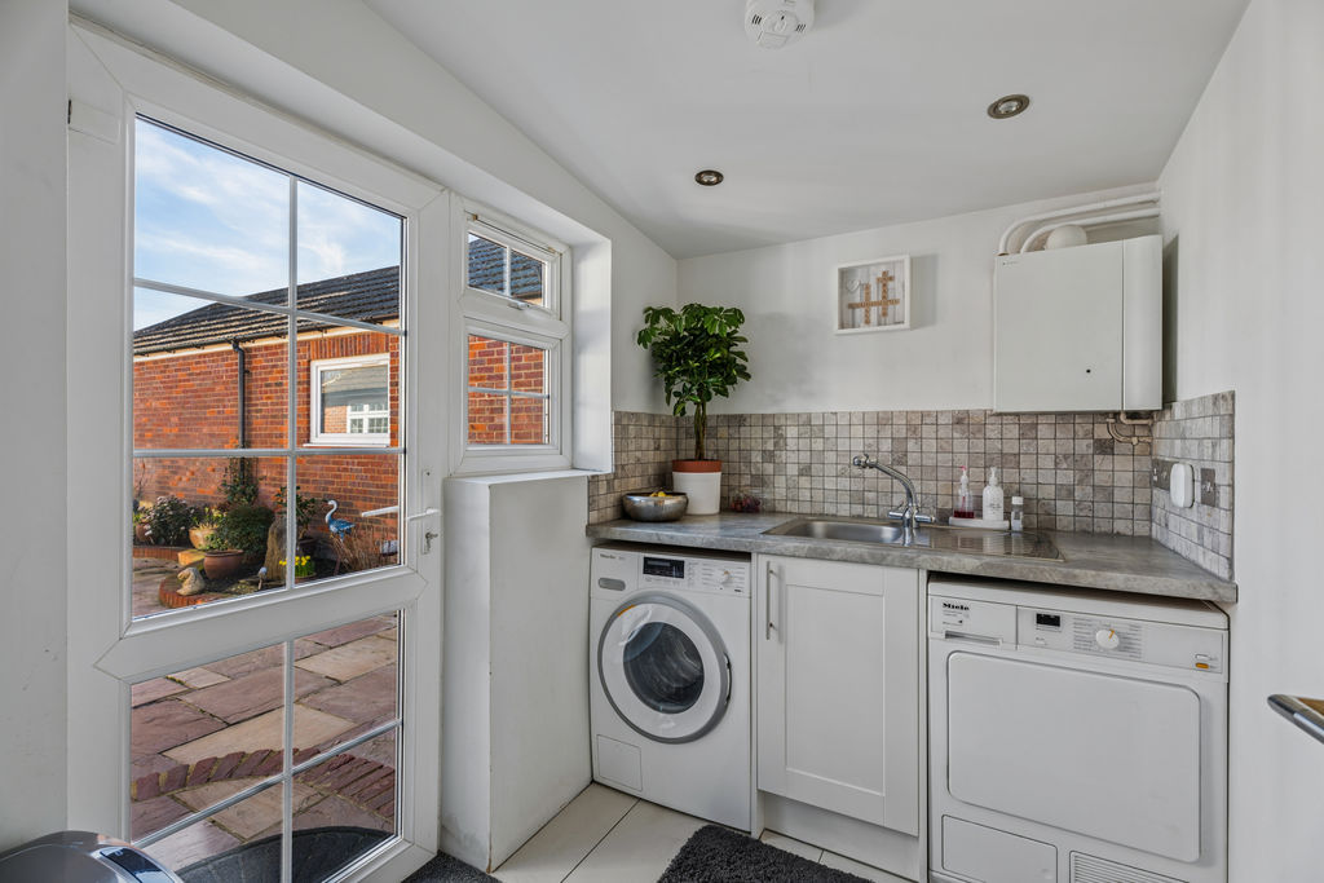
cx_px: 662
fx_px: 588
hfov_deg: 96.7
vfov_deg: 73.8
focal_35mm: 16
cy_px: 442
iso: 100
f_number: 8
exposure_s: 1/8
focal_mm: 16
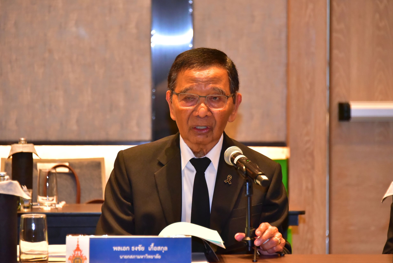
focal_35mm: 194
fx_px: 2119
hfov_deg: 10.6
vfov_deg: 7.1
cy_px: 132
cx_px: 200
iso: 10000
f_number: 5.6
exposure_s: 1/200
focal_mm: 190
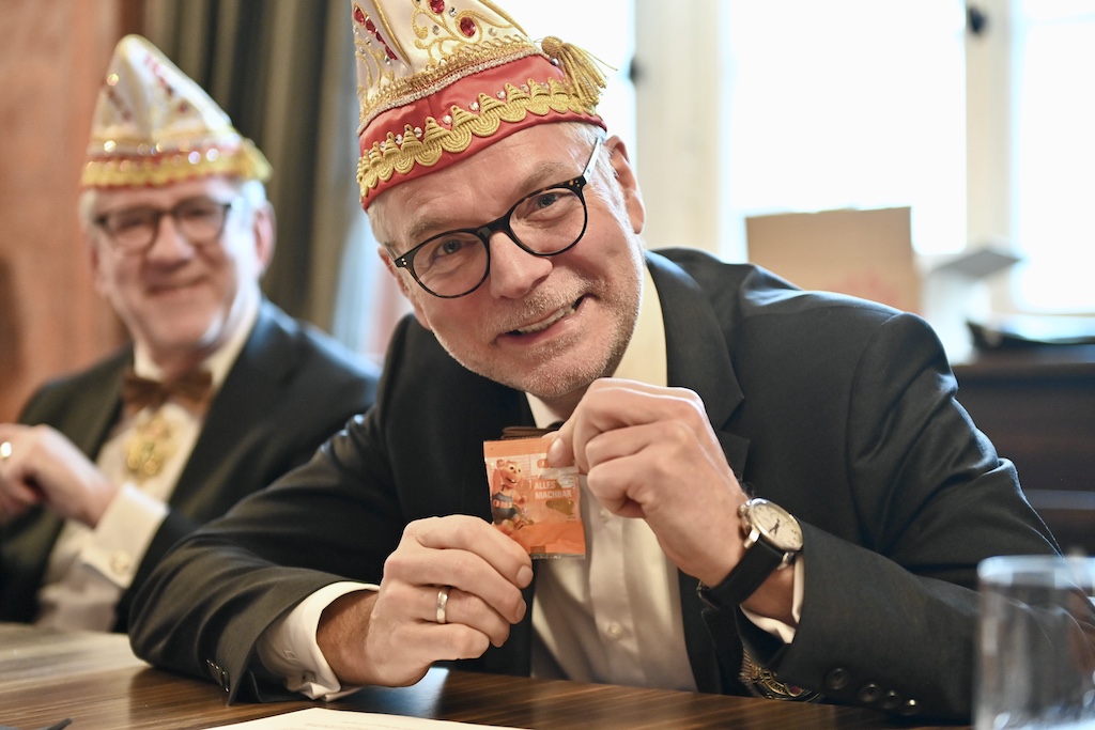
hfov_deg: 28.8
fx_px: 2129
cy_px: 365
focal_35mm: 70
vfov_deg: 19.5
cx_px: 548
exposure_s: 1/100
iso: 3200
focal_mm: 70
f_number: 2.8
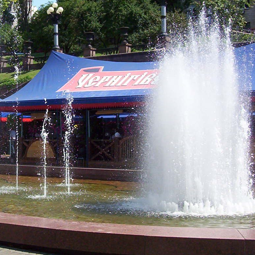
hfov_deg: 21.4
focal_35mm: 80
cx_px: 48
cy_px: 124
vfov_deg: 21.7
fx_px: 667
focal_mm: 5.77
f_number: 5.17
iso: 100
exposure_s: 1/538
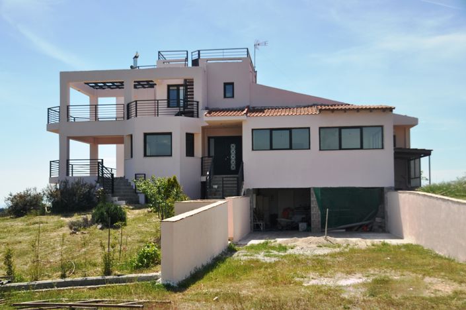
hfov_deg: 45.0
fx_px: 562
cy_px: 155
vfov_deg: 30.8
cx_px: 233
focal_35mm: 44
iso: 200
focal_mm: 29
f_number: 8
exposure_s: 1/250
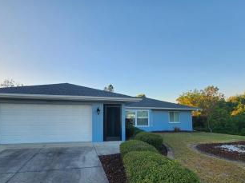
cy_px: 113
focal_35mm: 17
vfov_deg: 73.5
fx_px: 120
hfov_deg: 90.4
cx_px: 104
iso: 50
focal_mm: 2.2
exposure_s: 1/535
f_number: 2.2
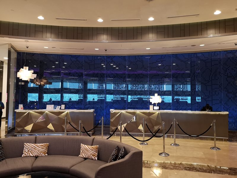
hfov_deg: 65.3
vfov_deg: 51.4
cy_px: 89
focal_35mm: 27
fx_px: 185
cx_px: 118
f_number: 1.8
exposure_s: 1/50
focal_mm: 3.95
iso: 640
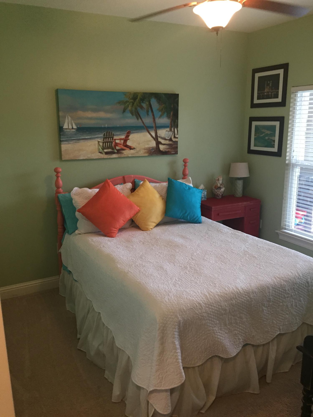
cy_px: 208
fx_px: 350
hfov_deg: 48.2
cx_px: 156
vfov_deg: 61.7
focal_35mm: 29
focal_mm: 4.15
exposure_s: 1/30
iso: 160
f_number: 2.2
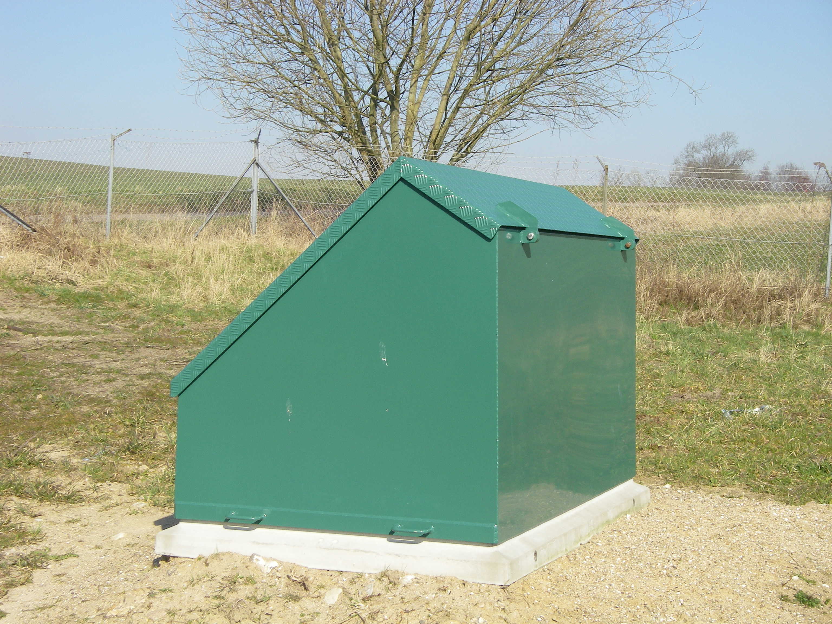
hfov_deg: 30.7
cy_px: 312
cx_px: 416
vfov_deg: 23.3
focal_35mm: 63
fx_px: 1514
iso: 64
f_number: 7.4
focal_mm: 10.5
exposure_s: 1/160
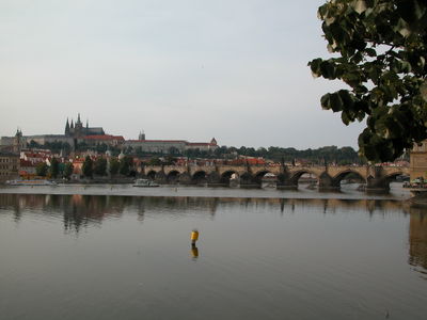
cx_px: 214
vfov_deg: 40.7
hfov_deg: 52.6
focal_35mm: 35
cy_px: 160
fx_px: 432
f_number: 7.1
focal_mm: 8.9
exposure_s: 1/328
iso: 100
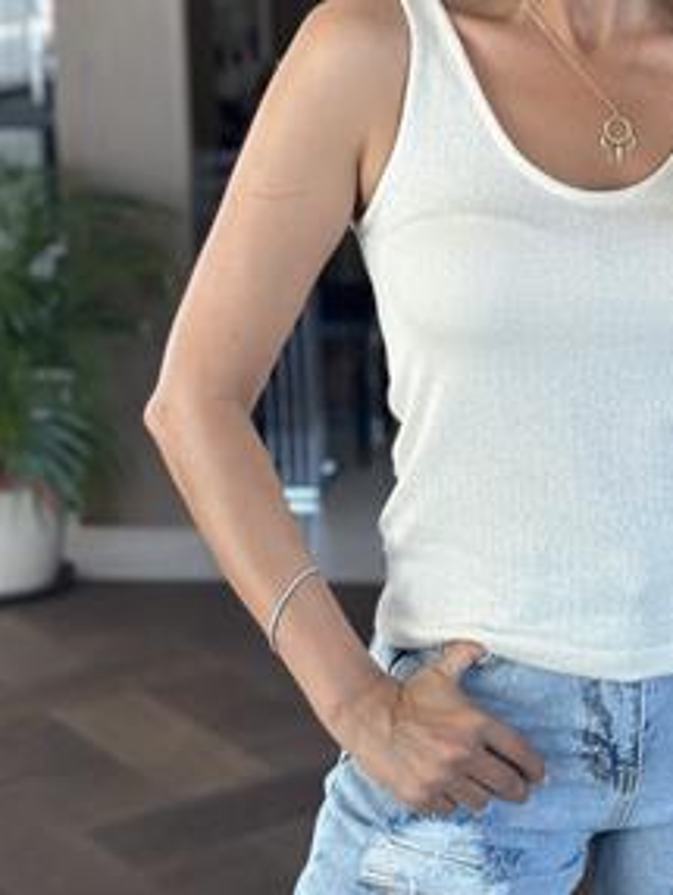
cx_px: 588
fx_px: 2200
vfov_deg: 22.8
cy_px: 241
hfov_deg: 17.2
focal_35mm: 85
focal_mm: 6.86
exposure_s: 1/121
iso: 125
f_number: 1.78
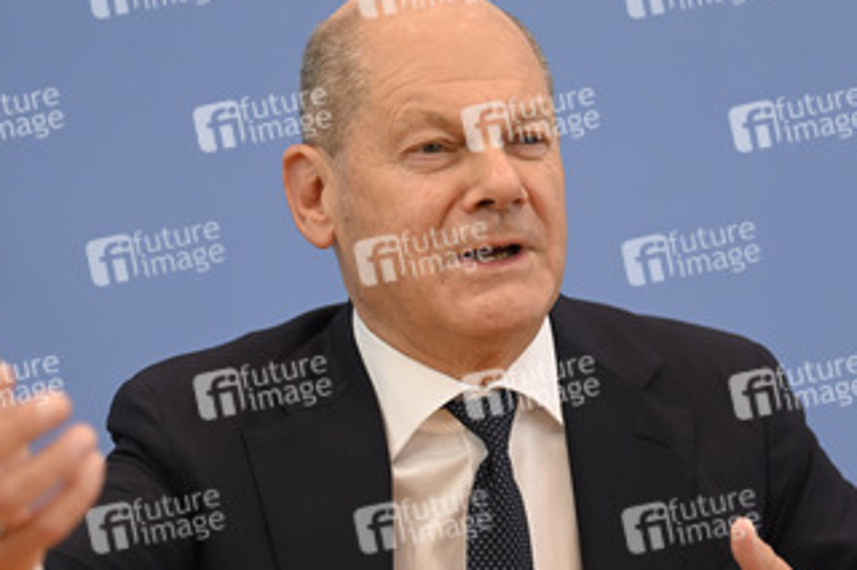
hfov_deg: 13.3
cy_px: 321
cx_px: 459
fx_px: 3688
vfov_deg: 8.8
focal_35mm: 155
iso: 1000
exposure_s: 1/800
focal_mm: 110
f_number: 2.8
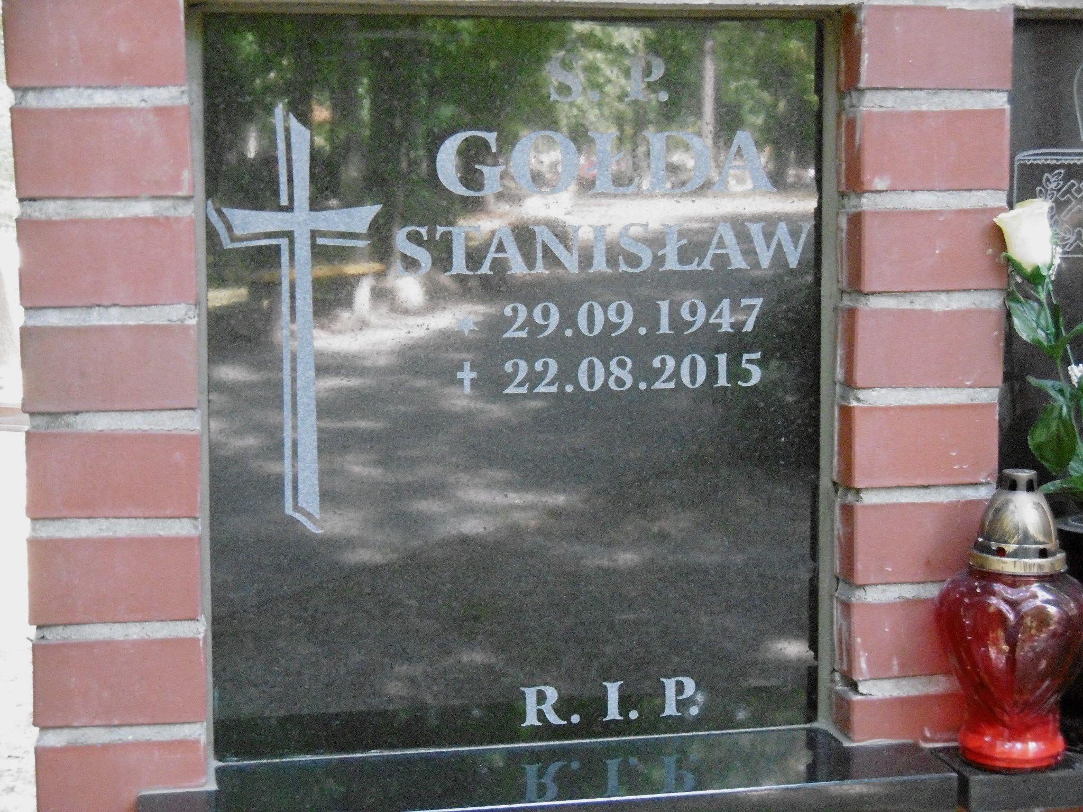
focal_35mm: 68
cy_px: 406
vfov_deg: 21.6
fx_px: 2127
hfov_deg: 28.6
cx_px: 542
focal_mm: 12.1
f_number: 4.4
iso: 800
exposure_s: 1/40
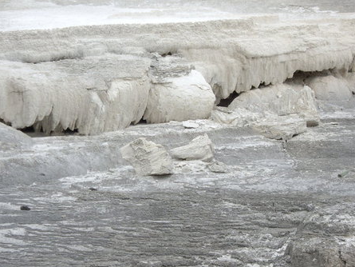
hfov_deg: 12.0
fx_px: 1682
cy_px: 108
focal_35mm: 164
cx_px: 164
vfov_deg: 9.1
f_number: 5.2
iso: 50
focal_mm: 18.6
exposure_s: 1/250
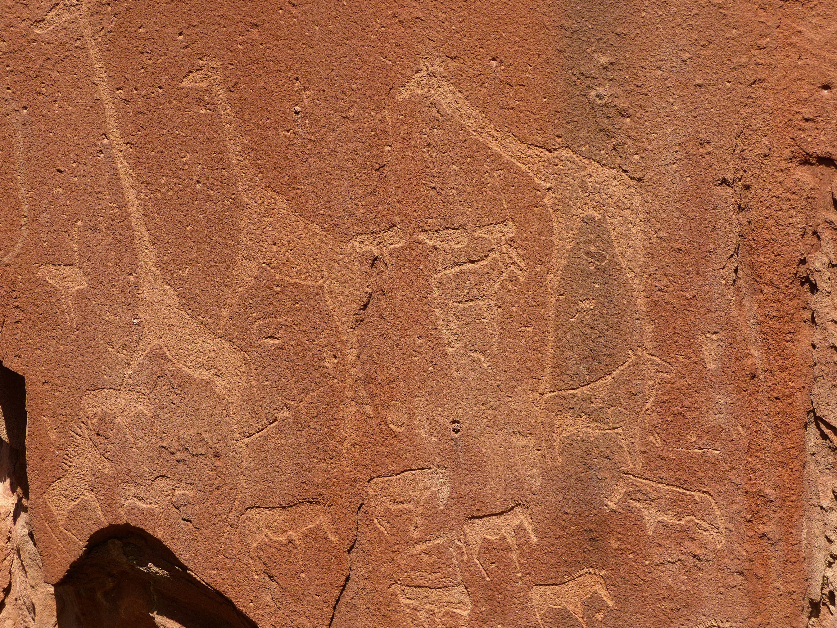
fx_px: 2708
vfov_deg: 13.2
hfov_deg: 17.6
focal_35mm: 112
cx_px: 418
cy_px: 314
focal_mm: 20.1
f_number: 4
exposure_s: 1/500
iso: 100
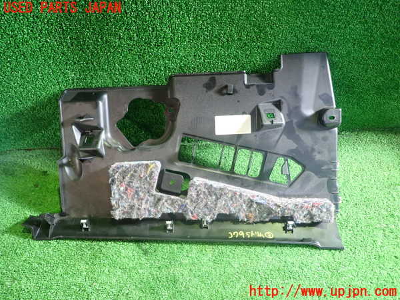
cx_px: 200
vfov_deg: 54.9
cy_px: 150
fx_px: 289
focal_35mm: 25
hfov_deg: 69.4
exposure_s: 1/30
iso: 400
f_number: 2
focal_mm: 4.5
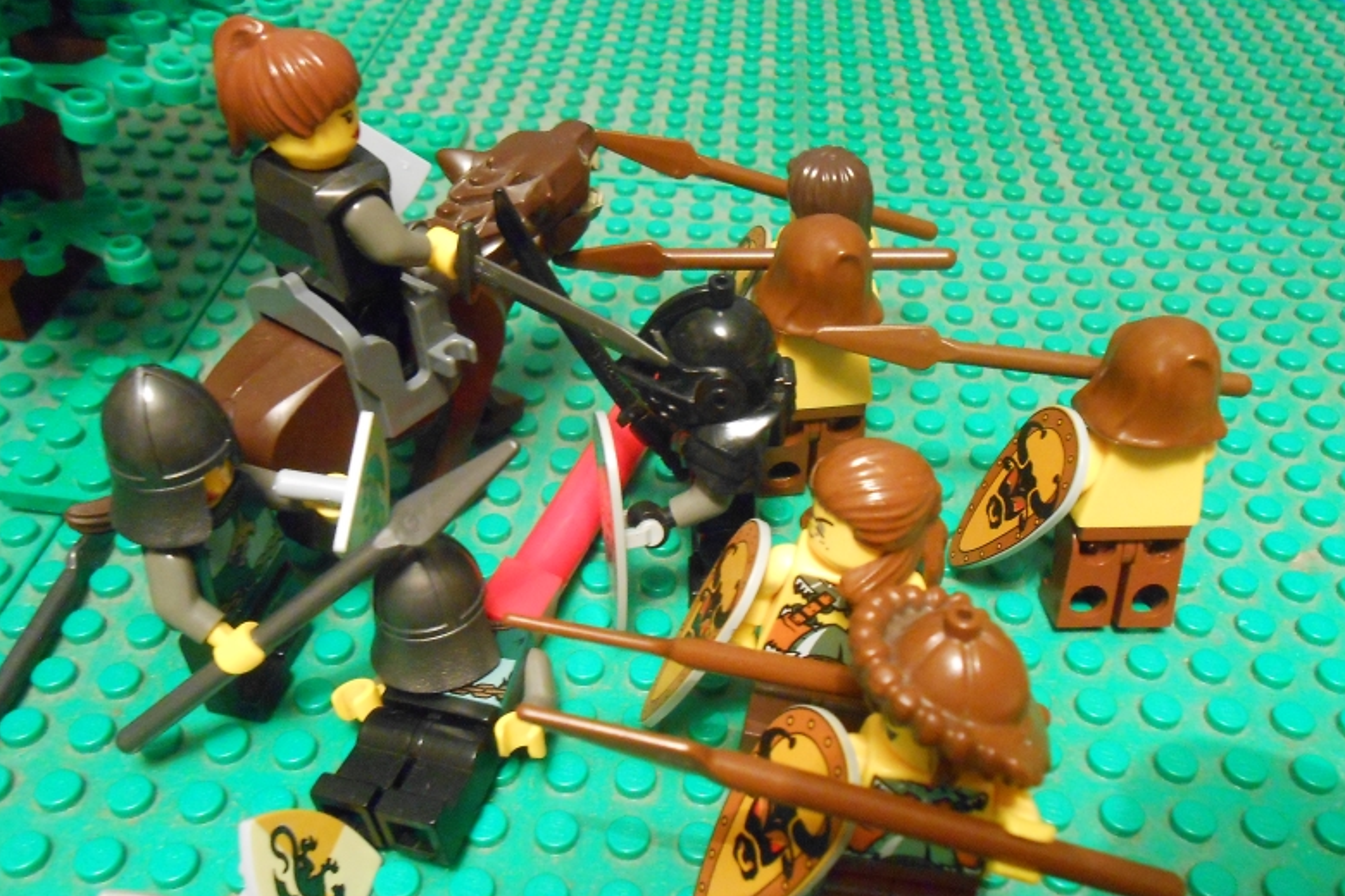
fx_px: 1195
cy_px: 510
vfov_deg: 41.0
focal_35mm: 32
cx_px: 679
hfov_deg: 58.7
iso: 800
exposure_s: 1/4
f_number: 3.8
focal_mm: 5.3
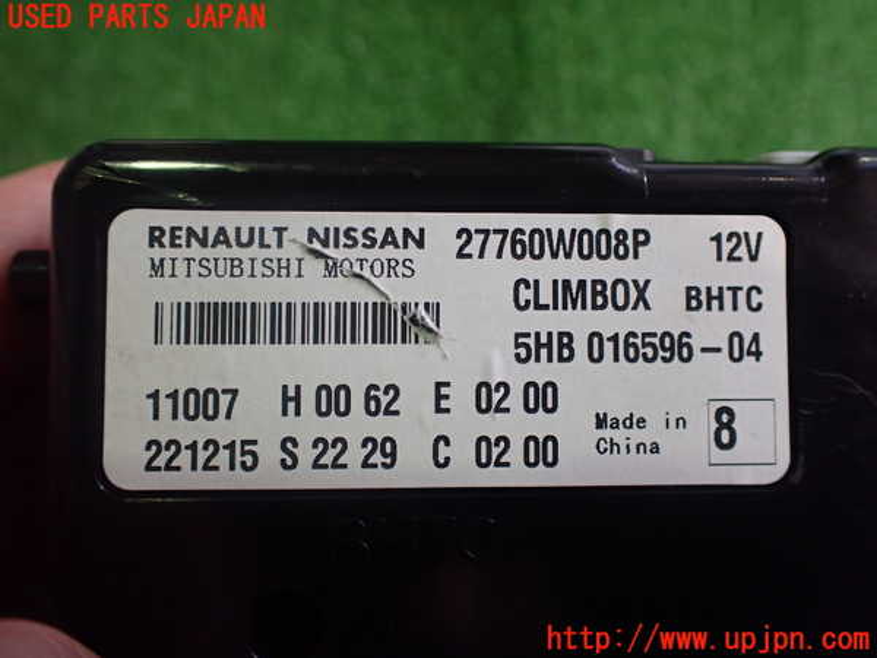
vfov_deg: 46.8
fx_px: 760
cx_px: 438
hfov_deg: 60.0
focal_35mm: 30
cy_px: 329
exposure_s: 1/125
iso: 500
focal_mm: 5.4
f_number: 2.3
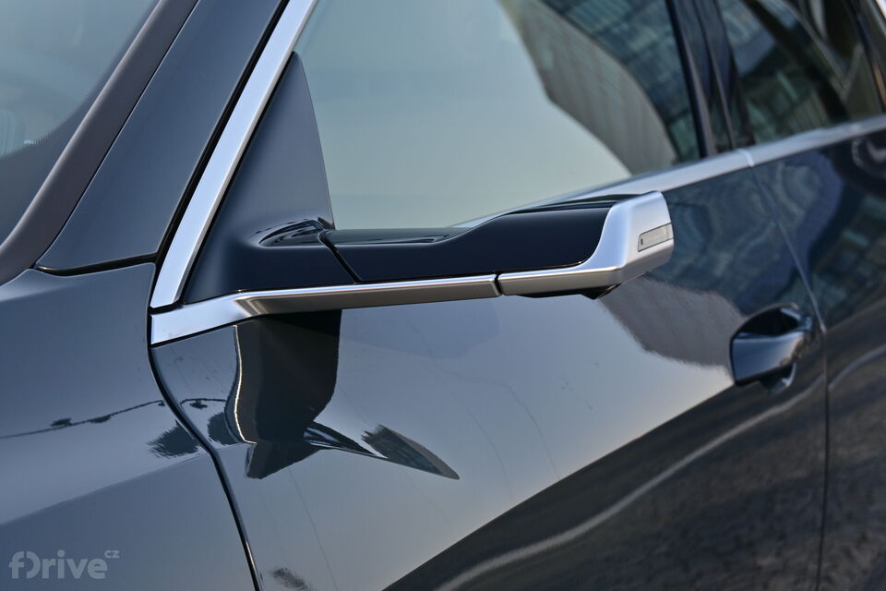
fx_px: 1846
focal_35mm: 75
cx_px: 443
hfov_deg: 27.0
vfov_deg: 18.2
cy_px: 296
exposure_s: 1/200
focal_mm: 50
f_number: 7.1
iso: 100
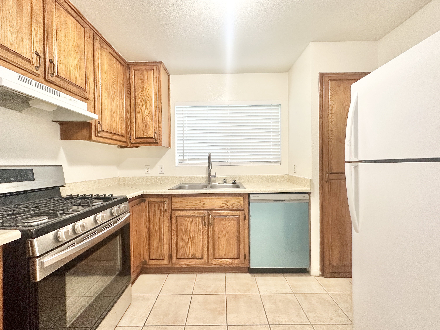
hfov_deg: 102.1
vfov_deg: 85.7
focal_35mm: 14
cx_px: 220
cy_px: 165
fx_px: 178
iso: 200
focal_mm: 2.22
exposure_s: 1/120
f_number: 2.2
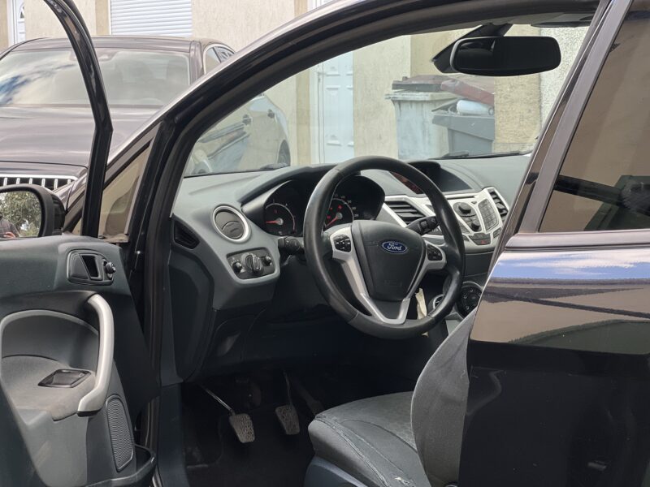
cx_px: 325
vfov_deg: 19.1
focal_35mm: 77
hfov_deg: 25.3
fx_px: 1446
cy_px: 244
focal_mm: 9
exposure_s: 1/121
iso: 80
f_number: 2.8
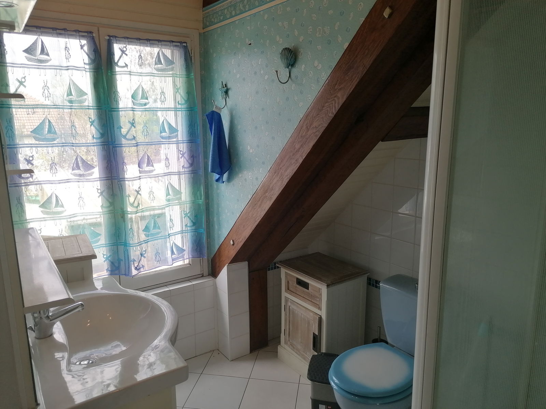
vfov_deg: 51.4
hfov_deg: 65.3
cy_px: 204
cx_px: 273
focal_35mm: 27
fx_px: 426
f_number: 1.8
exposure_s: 1/122
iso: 50
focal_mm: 4.75
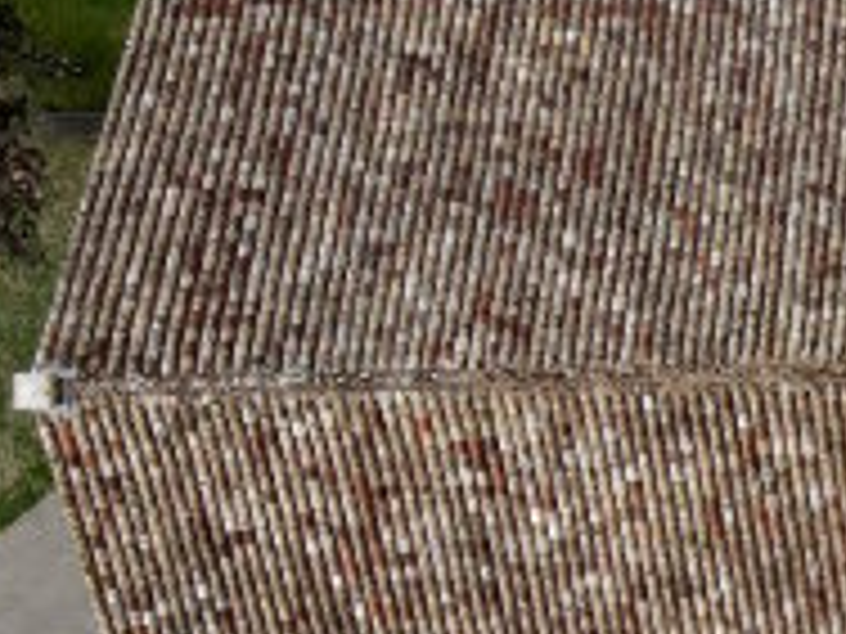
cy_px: 375
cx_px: 1102
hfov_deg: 25.9
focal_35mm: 64
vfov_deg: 22.9
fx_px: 1564
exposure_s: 1/250
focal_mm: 4.5
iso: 100
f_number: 2.8
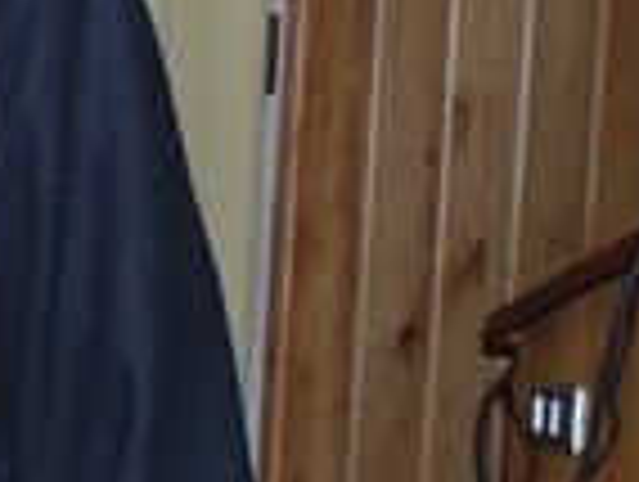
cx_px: -1206
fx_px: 2570
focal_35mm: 139
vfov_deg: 10.6
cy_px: 426
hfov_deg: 10.5
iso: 200
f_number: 3.1
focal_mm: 4
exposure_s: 1/30
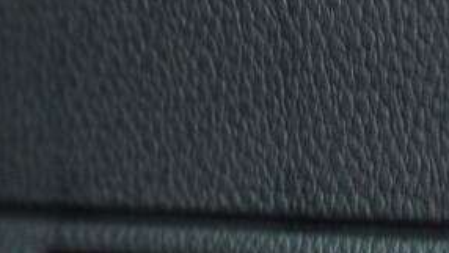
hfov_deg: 15.6
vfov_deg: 8.6
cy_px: 456
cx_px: 463
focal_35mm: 135
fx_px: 1608
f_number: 2.8
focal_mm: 24
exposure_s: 1/40
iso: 500
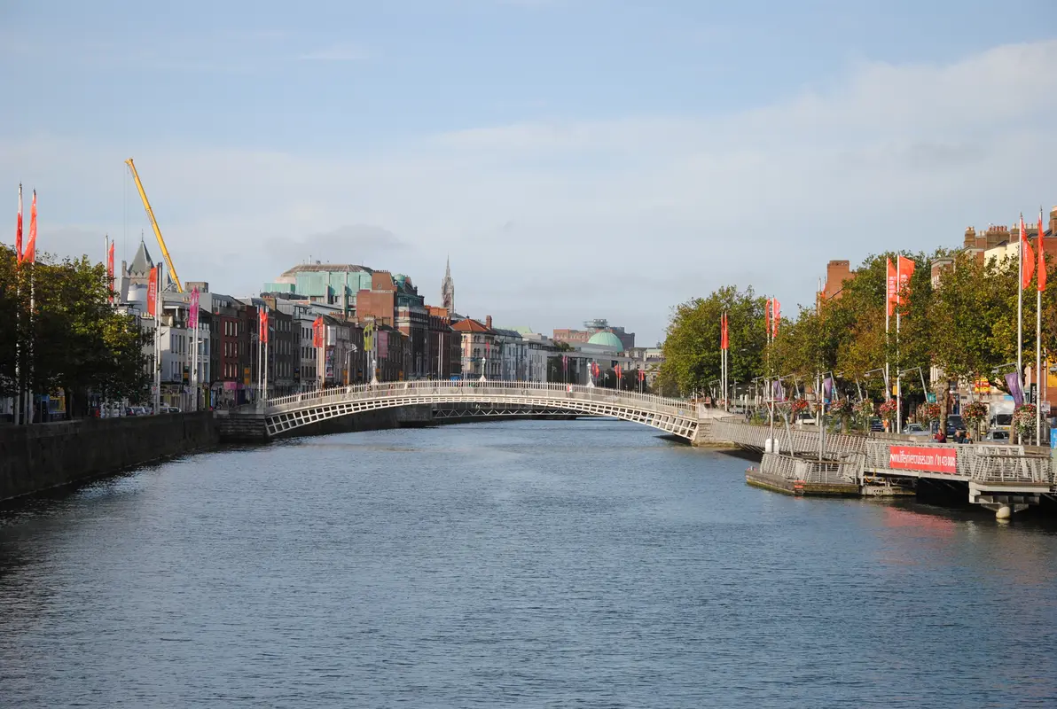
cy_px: 354
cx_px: 528
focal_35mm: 87
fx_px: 2560
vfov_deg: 15.8
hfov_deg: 23.3
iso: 125
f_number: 5.6
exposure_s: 1/500
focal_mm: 58
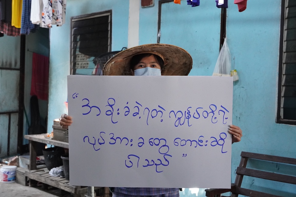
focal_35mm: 51
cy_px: 98
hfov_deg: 39.2
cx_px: 148
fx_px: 415
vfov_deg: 26.7
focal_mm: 33
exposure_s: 1/160
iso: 4000
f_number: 4.5
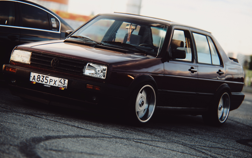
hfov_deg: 18.0
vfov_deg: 11.3
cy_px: 82
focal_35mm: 116
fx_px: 797
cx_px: 127
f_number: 1.8
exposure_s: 1/1000
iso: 320
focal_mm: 75
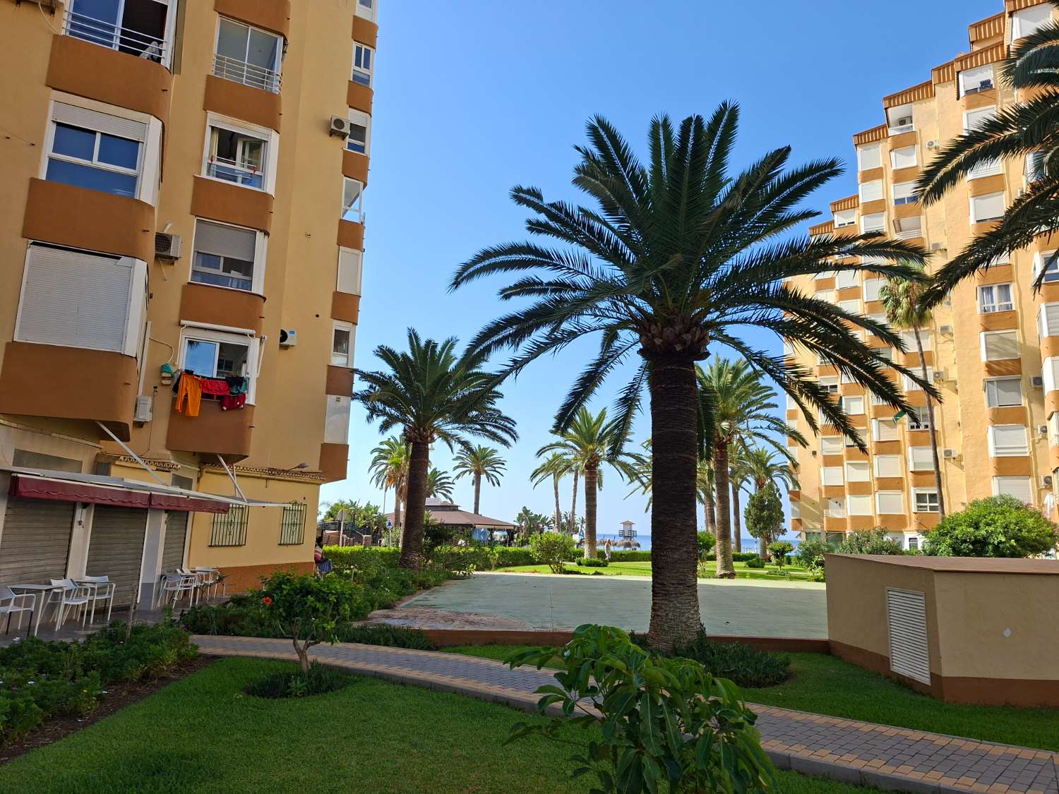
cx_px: 530
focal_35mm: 23
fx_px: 704
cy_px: 397
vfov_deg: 58.9
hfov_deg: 73.9
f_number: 1.8
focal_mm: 5.54
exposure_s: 1/1580
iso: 50
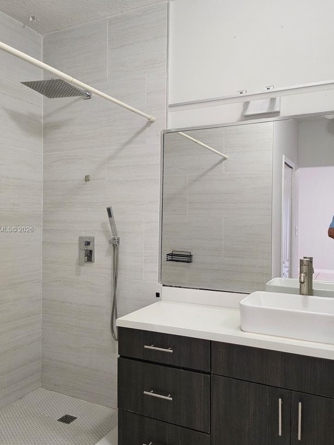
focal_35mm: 30
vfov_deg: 60.0
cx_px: 156
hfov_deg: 46.8
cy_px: 230
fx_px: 386
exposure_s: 1/120
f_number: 1.8
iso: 640
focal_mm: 5
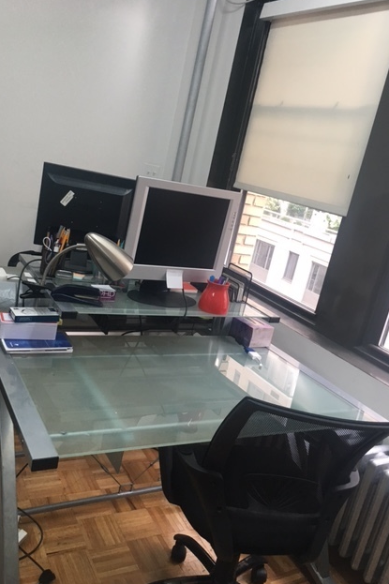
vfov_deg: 60.3
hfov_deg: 42.2
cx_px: 172
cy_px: 293
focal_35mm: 31
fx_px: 503
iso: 40
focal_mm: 4.15
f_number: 2.2
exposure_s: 1/30
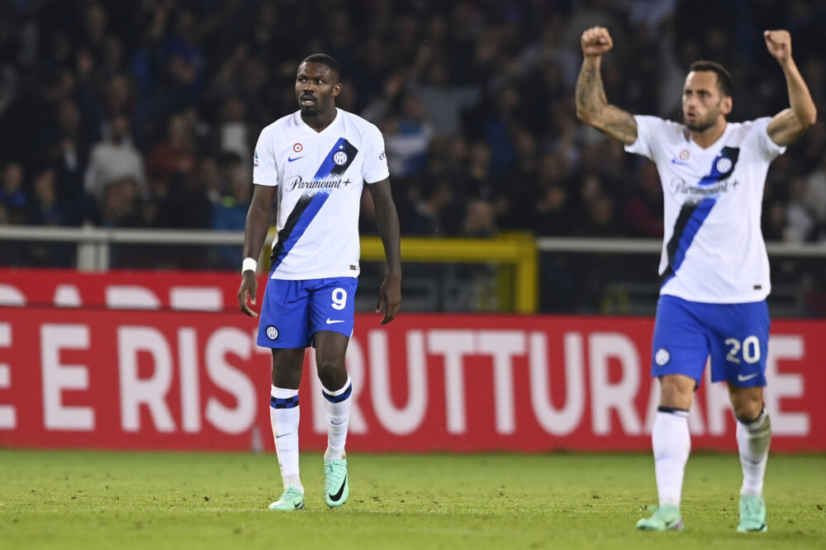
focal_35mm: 600
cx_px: 413
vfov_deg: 2.3
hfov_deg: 3.4
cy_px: 275
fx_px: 13761
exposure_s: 1/1000
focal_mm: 400
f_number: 3.5
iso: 2000
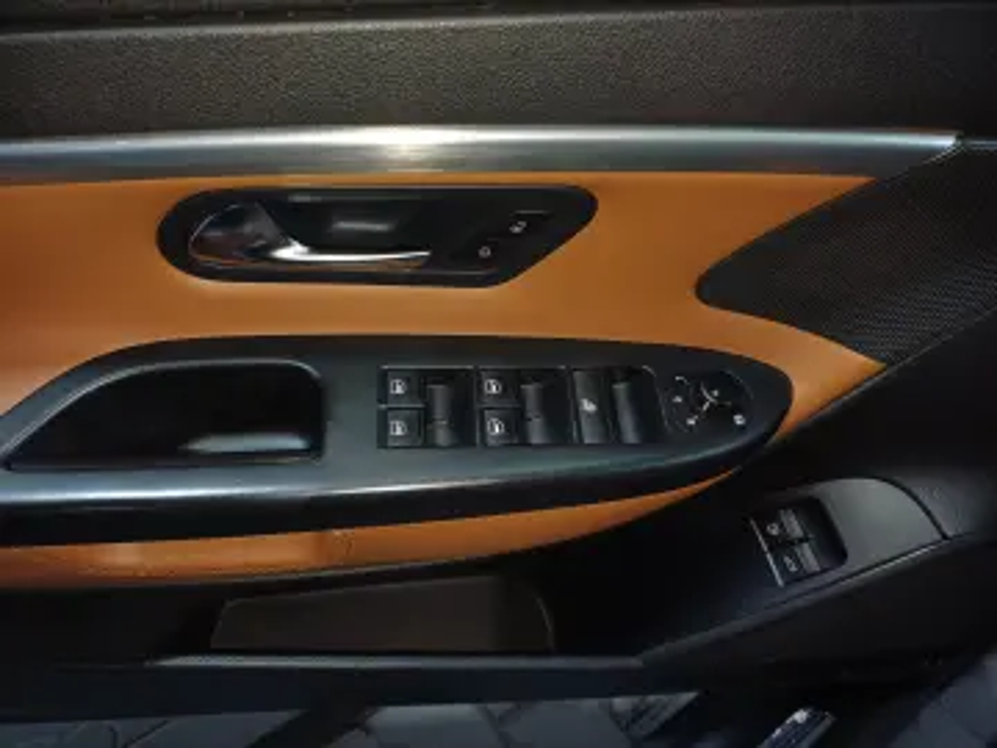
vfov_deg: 54.9
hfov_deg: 69.4
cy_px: 374
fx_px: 720
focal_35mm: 25
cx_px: 498
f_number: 1.8
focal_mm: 4.65
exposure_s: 1/50
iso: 125
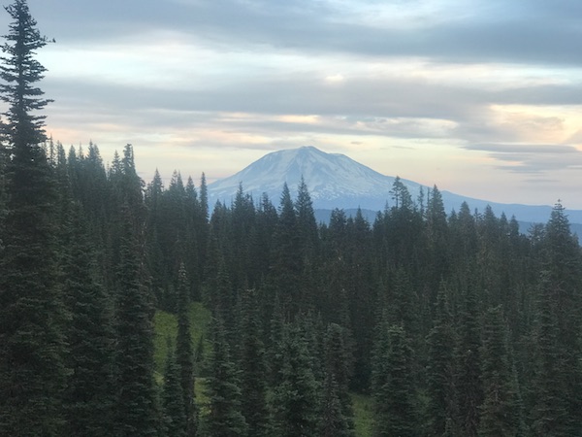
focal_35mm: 57
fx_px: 958
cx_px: 291
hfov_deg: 33.8
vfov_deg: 25.7
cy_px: 218
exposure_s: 1/60
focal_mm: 6.6
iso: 50
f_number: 2.8
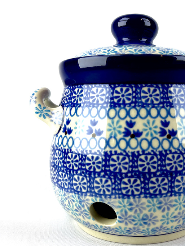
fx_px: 271
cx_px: 137
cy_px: 127
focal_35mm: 38
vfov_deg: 49.0
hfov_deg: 36.9
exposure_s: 1/240
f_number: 1.6
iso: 32
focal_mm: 5.1
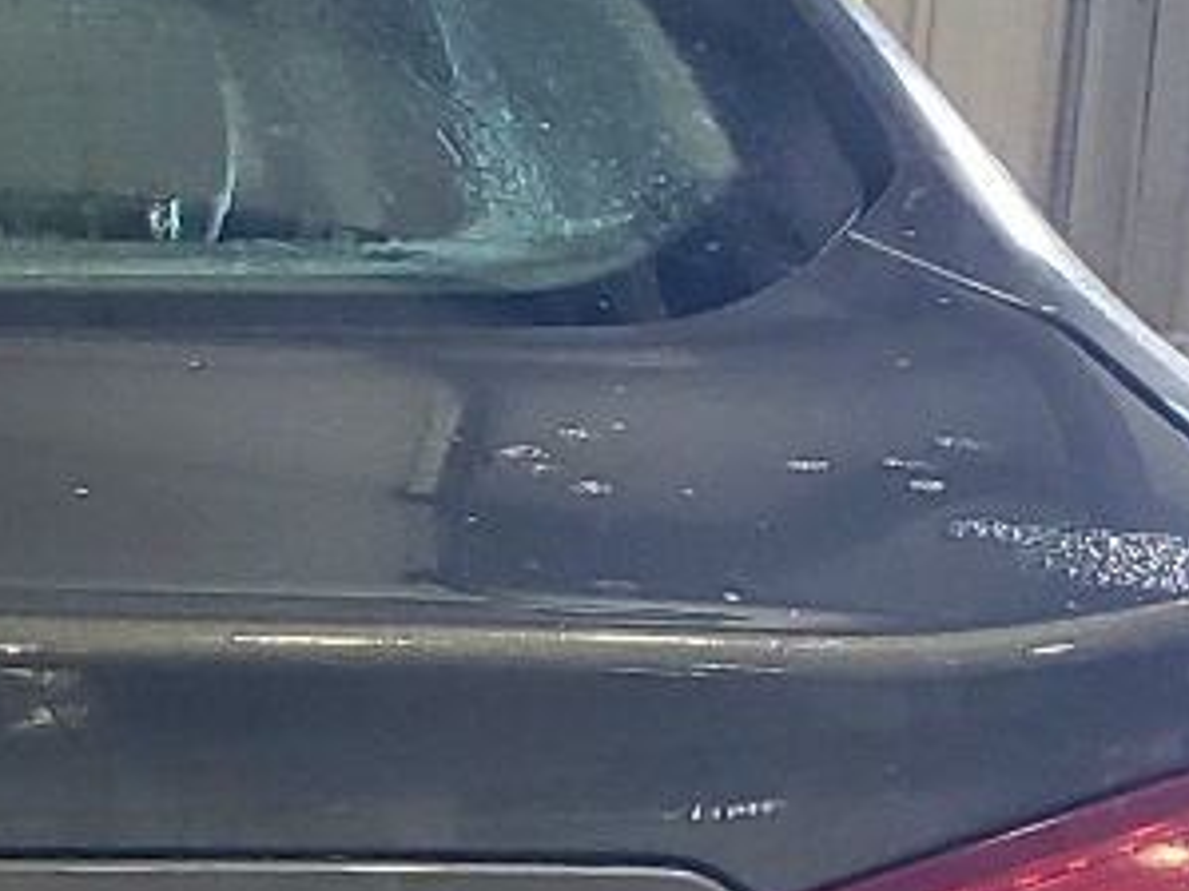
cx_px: -676
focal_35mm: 139
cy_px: 1205
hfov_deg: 13.3
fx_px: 4772
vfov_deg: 10.4
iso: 87
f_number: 1.5
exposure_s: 1/60.2
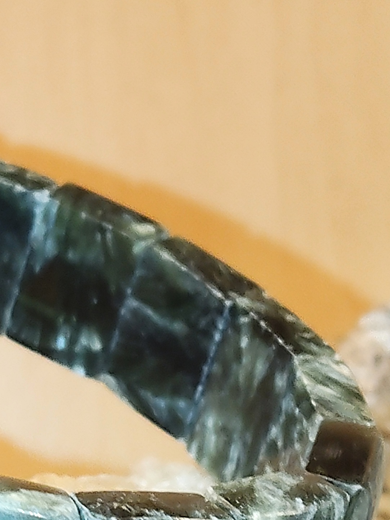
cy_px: 441
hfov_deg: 10.4
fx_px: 2118
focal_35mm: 141
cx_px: -59
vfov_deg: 13.9
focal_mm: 4.15
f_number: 1.8
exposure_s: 1/25
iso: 167
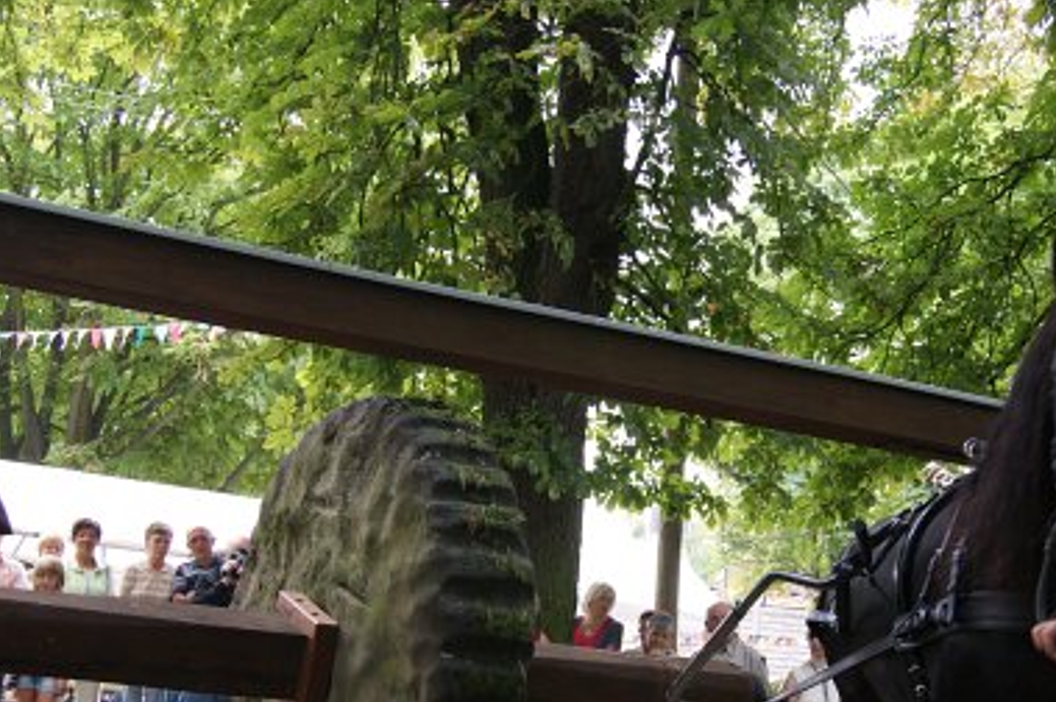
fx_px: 1934
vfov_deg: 20.4
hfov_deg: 30.4
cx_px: 663
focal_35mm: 66
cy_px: 543
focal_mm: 26
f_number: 4.5
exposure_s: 1/50
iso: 100
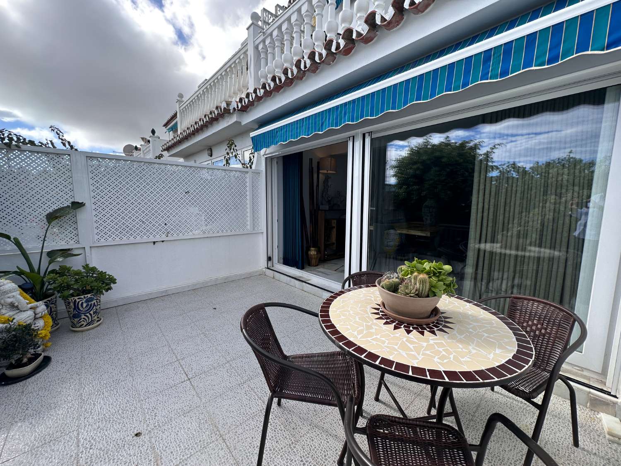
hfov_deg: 102.1
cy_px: 233
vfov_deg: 85.7
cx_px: 310
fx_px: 251
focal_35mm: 14
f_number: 2.2
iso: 40
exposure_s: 1/903
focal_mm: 2.22
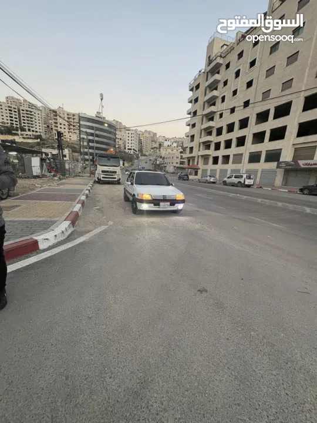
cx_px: 158
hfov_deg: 85.7
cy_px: 212
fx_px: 171
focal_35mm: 14
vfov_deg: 102.1
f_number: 2.2
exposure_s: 1/99
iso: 125
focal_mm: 2.22
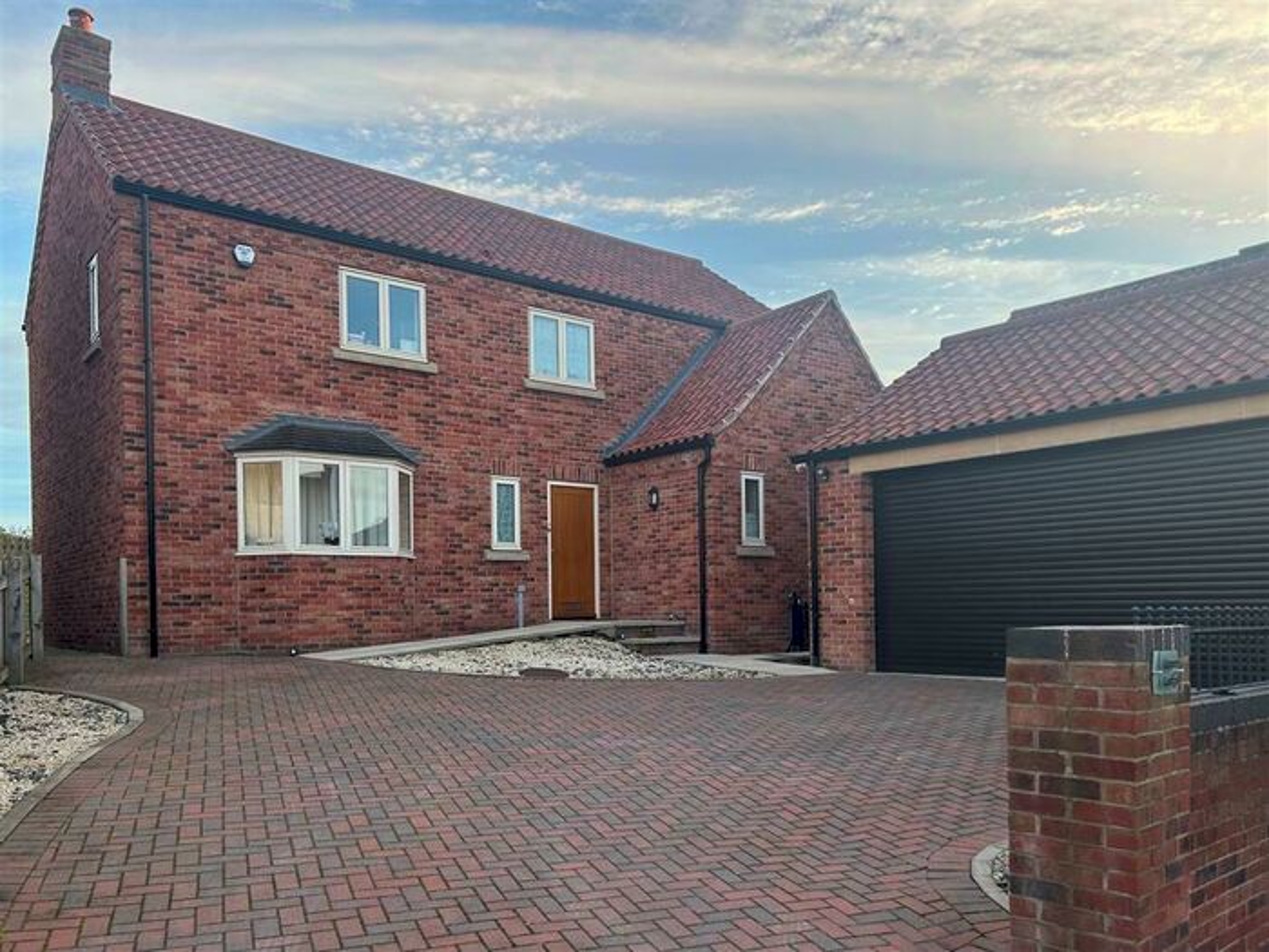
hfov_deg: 67.3
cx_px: 634
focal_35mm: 26
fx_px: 953
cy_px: 476
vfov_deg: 53.1
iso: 50
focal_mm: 5.7
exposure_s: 1/917
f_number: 1.5
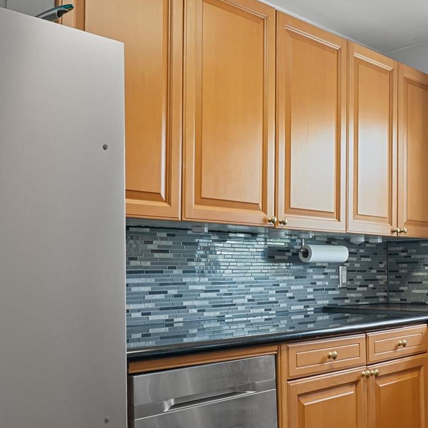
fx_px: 615
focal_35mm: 44
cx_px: 216
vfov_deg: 38.0
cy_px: 278
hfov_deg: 38.3
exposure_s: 1/4
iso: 400
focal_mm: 16
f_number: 8
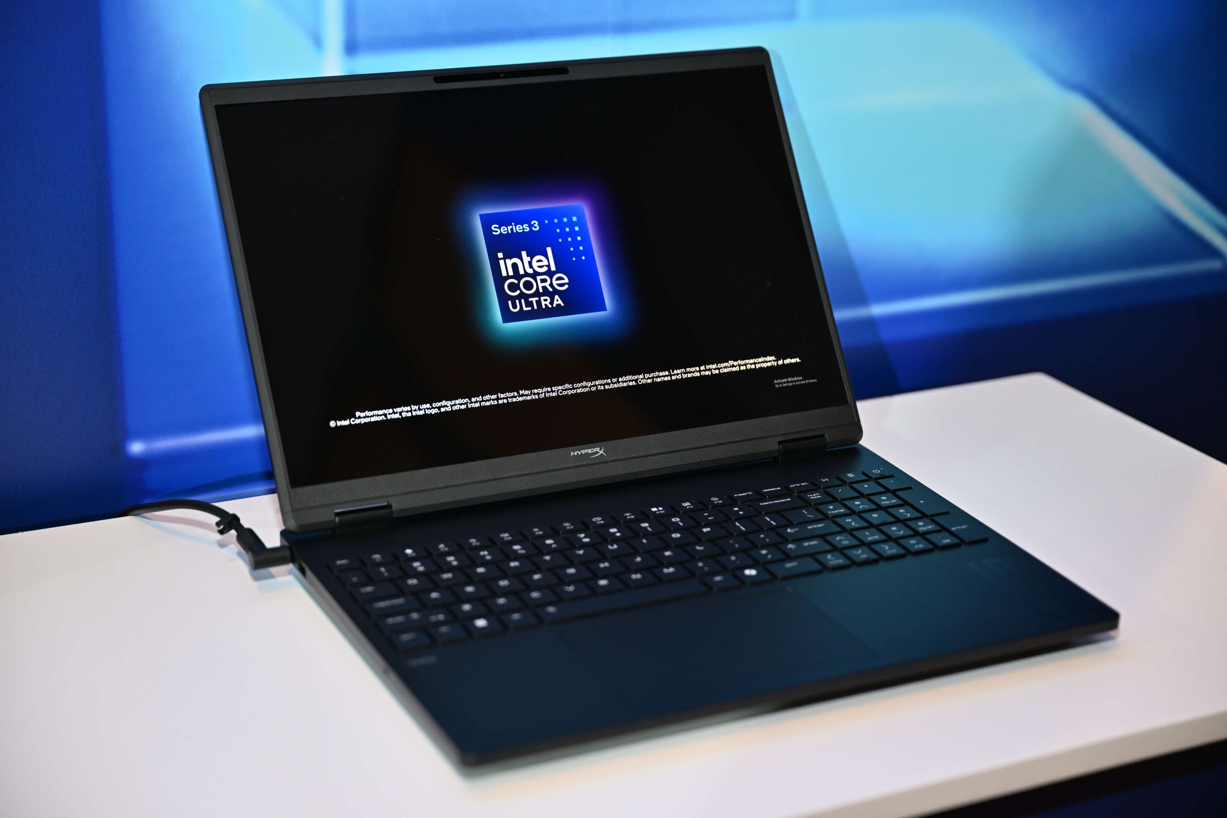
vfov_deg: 21.6
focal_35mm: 63
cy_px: 409
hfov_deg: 31.9
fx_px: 2147
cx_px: 614
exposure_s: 1/160
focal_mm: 63
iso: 640
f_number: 2.8
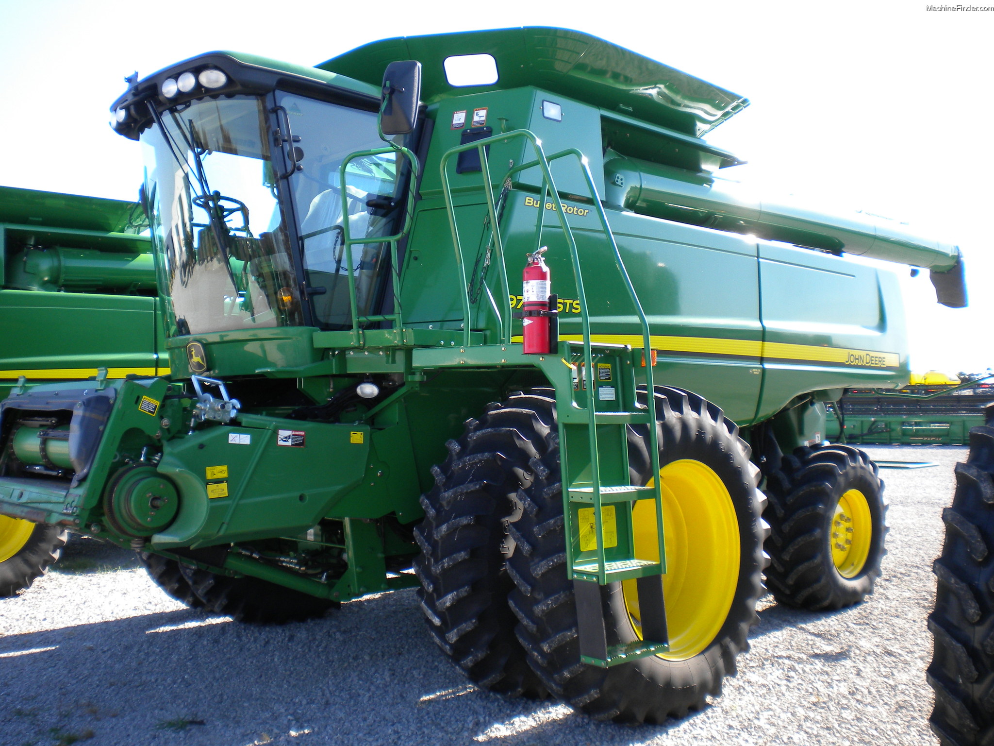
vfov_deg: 40.7
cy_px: 373
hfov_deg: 52.6
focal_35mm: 35
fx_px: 1005
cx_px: 497
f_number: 4.6
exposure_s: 1/143
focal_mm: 6.3
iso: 80
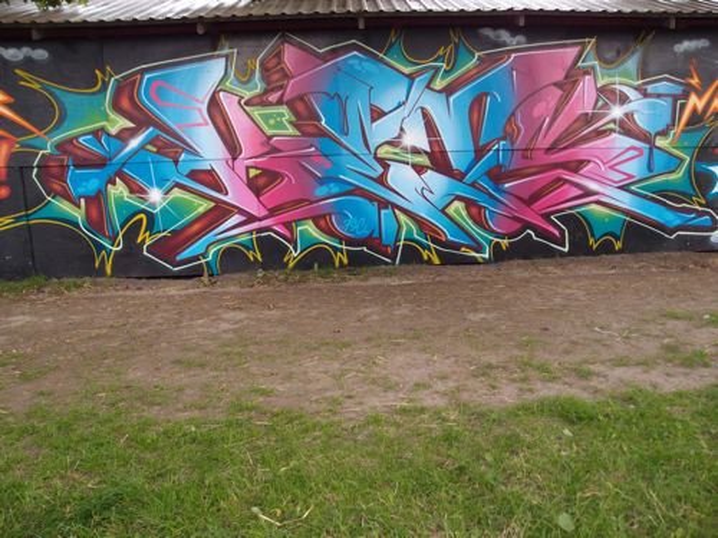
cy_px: 269
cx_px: 359
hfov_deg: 63.4
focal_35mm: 28
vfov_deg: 49.7
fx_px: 581
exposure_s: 1/60
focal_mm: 6
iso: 100
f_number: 2
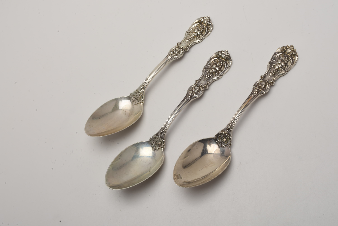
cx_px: 169
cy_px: 113
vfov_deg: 28.1
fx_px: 451
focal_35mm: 48
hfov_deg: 41.1
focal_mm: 32
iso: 100
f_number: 25
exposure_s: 1/125
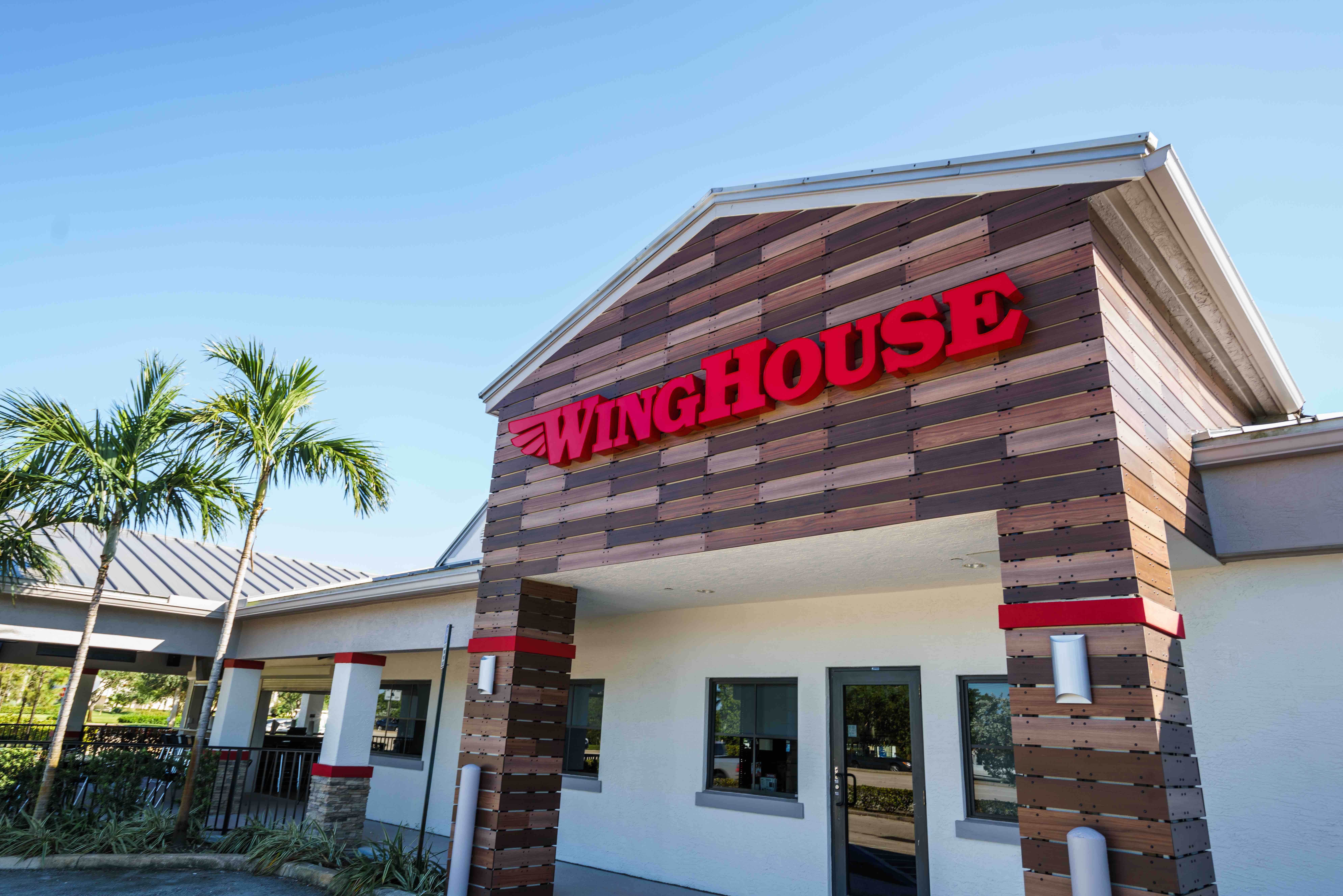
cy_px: 448
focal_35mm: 23
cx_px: 672
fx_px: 858
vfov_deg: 55.1
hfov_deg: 76.1
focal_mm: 23
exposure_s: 1/100
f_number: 5
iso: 50
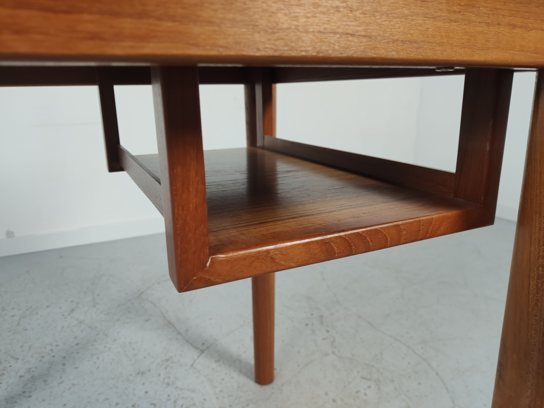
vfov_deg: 53.1
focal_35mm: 26
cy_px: 204
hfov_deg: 67.3
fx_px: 409
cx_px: 272
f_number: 1.75
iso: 162
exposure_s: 1/100
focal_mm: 4.75
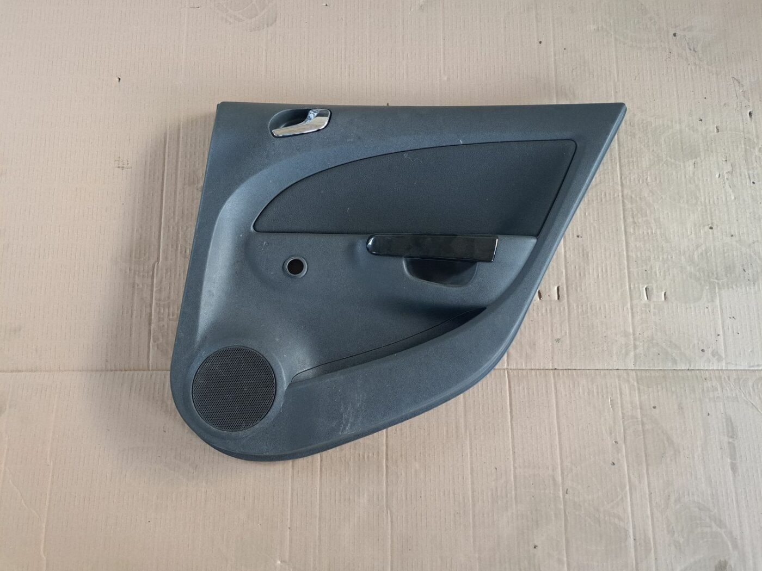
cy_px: 286
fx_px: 528
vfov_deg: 56.8
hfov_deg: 71.6
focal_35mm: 24
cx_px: 381
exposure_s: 1/40
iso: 400
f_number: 1.8
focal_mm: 5.23
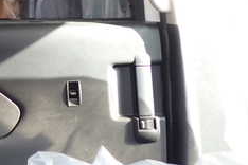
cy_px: 23
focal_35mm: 80
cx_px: -39
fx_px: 551
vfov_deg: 16.9
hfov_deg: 23.5
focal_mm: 5.4
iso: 160
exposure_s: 1/60
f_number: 2.3
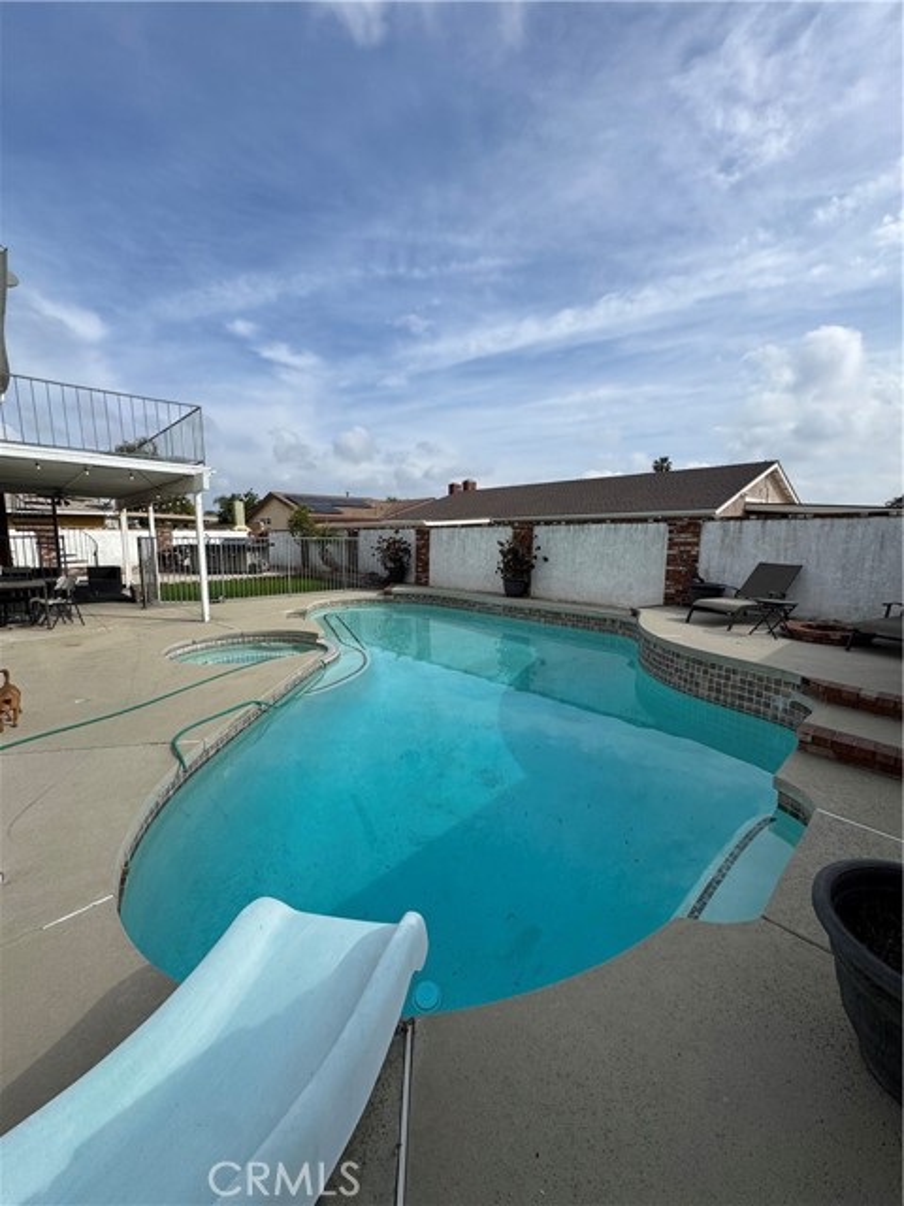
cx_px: 452
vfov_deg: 102.1
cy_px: 603
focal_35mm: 14
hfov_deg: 85.7
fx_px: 487
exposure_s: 1/2770
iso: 50
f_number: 2.2
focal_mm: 2.22
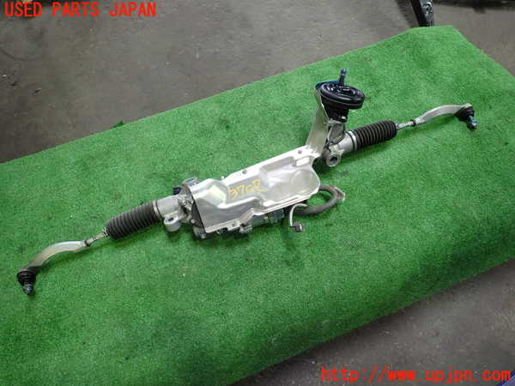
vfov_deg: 54.9
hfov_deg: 69.4
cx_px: 258
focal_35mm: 25
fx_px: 372
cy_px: 193
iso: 200
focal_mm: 4.5
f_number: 2
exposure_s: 1/50
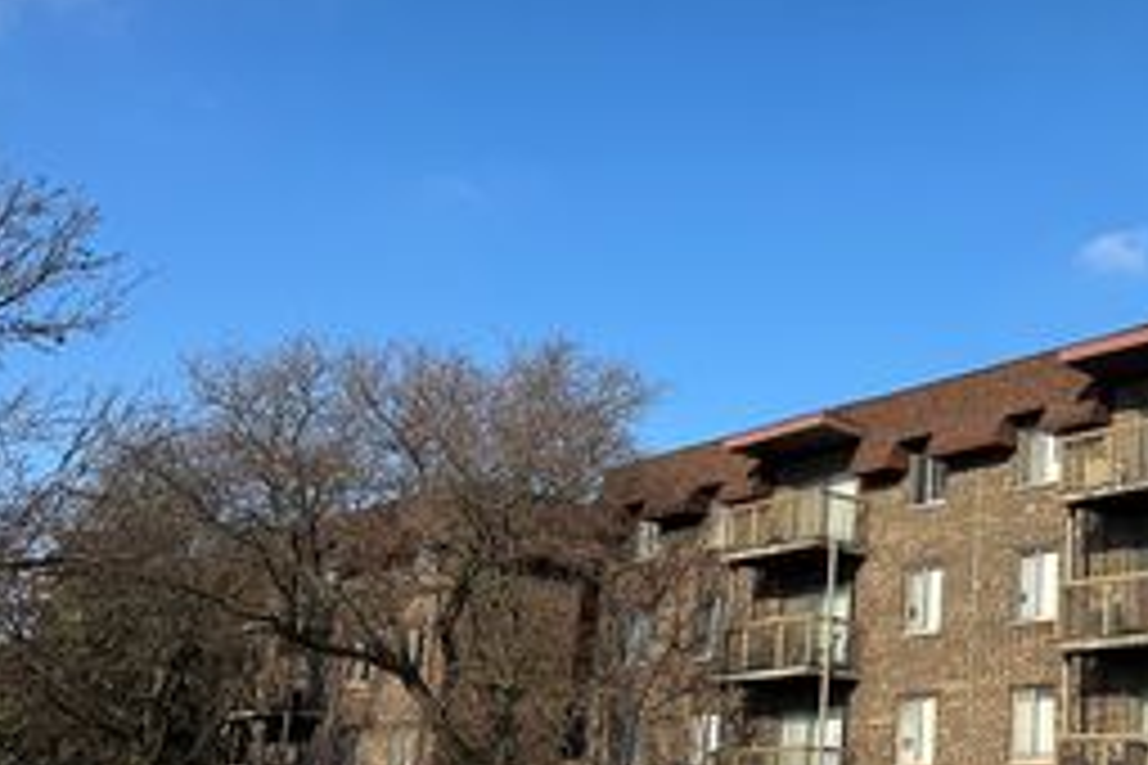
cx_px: 1008
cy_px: 448
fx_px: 1562
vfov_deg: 27.5
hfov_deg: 37.9
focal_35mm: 49
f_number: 1.78
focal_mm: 6.86
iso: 80
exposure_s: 1/4184
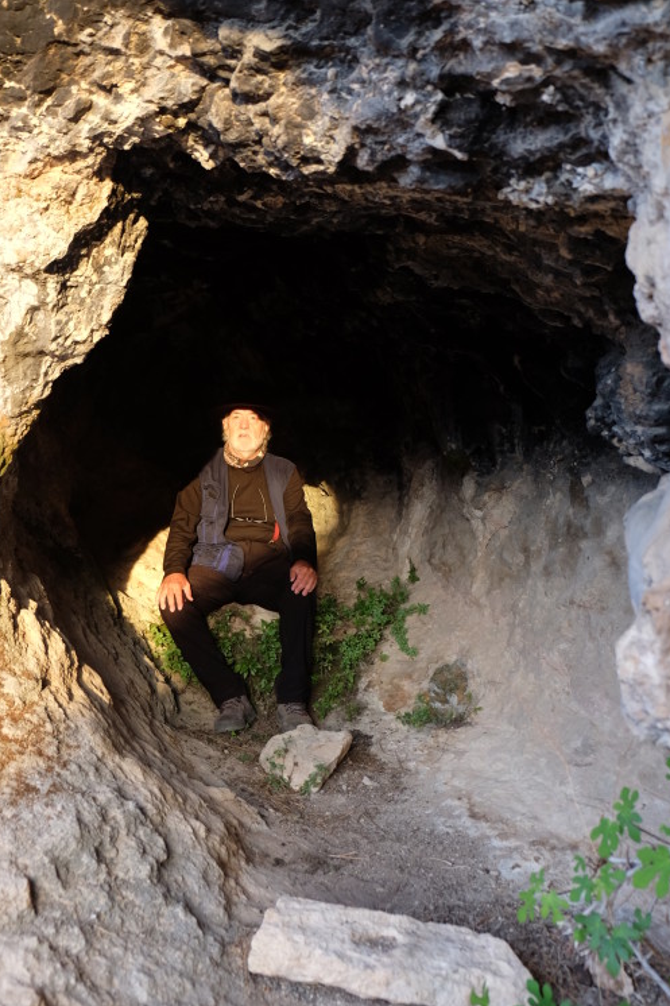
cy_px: 519
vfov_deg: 49.6
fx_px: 1089
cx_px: 330
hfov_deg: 34.2
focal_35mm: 39
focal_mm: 20.5
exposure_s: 1/60
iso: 400
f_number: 3.2
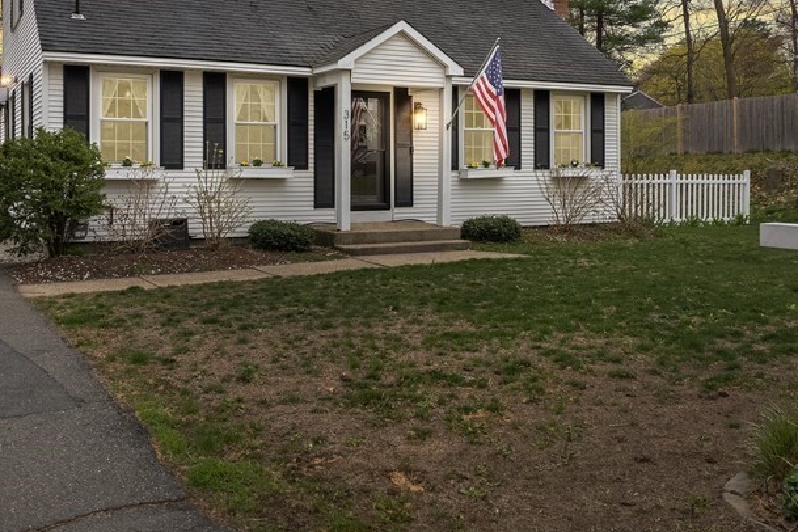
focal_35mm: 37
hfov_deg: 51.9
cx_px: 380
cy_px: 176
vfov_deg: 35.6
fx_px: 820
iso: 160
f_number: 2.8
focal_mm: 8.38
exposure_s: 1/320
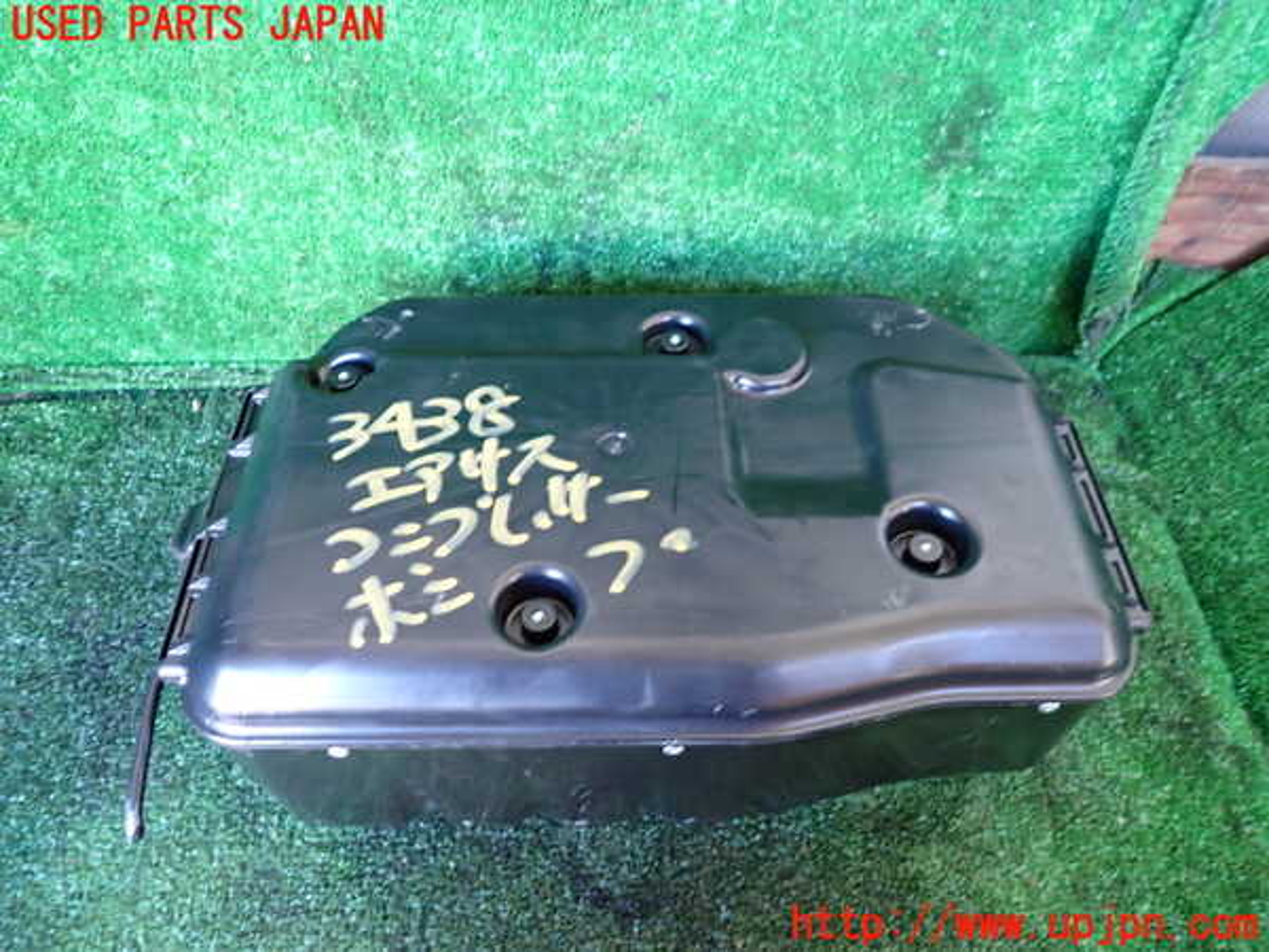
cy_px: 476
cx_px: 634
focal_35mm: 25
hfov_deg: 69.4
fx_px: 916
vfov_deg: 54.9
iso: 400
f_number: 2
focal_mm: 4.5
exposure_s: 1/30
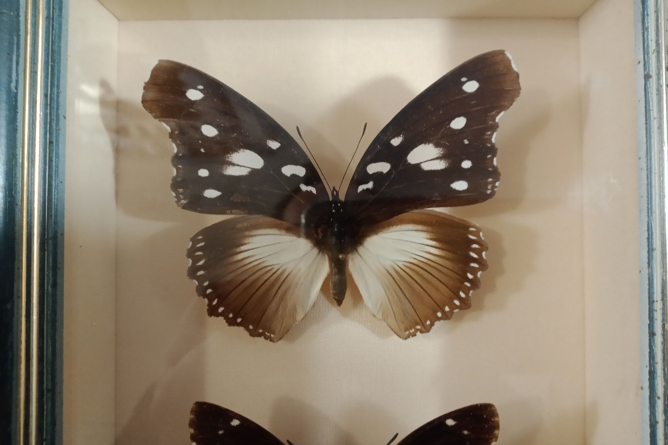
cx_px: 337
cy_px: 212
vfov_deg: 45.0
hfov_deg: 63.7
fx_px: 538
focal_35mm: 29
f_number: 2
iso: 358
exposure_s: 1/33.3
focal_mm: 3.54
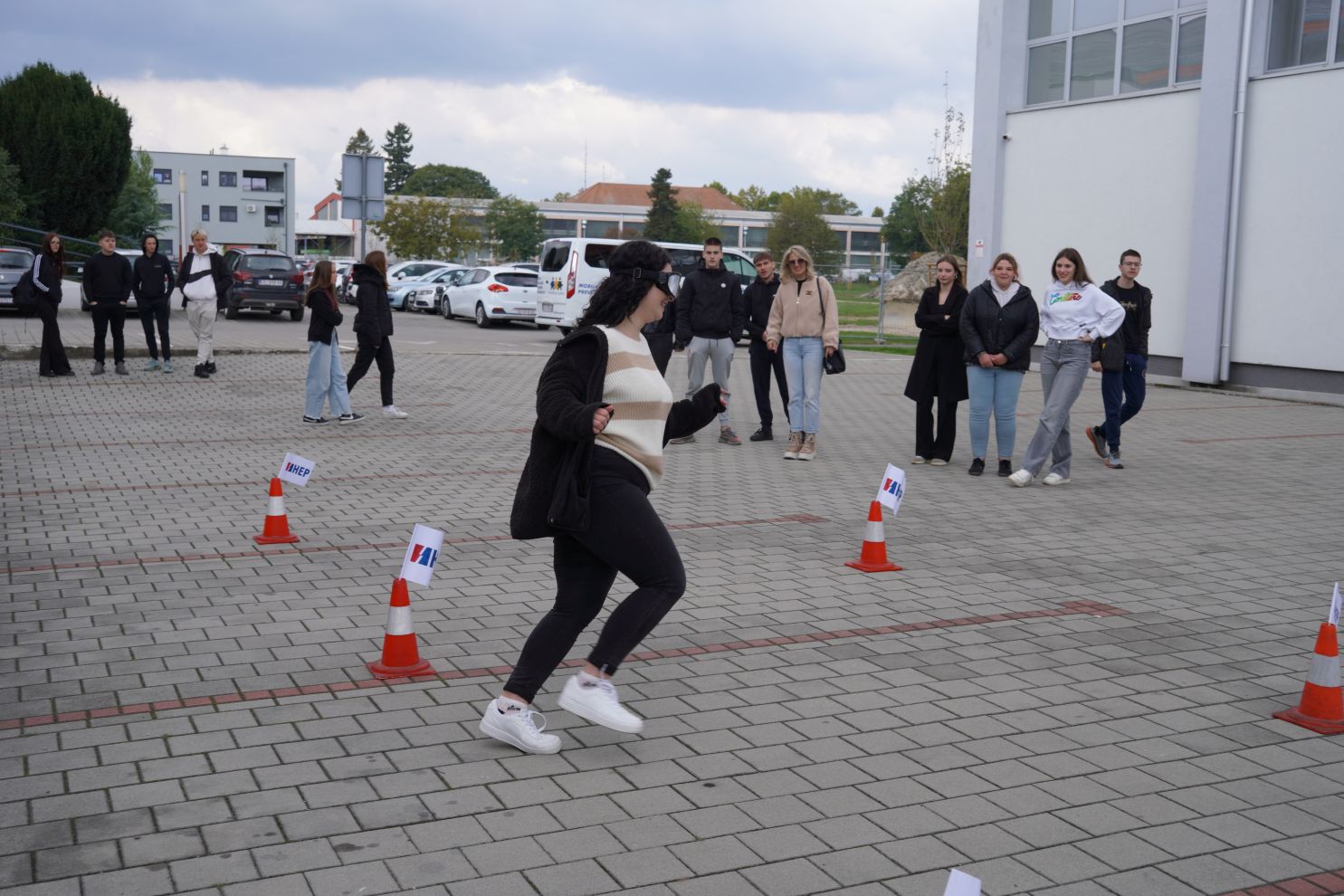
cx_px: 672
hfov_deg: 50.8
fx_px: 1417
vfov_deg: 35.1
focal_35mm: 38
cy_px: 448
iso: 125
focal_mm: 25.3
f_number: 4.5
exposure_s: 1/400
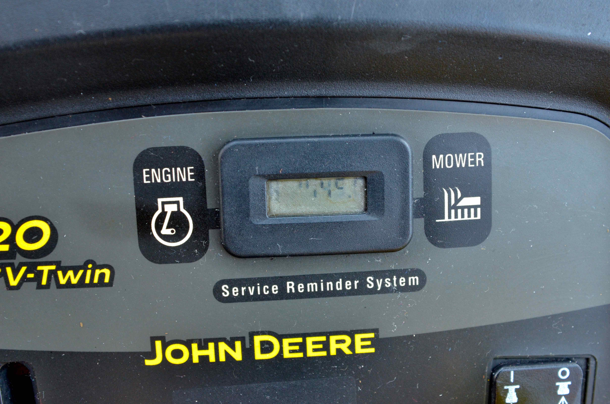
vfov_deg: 31.8
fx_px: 710
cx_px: 305
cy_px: 202
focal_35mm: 42
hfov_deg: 46.5
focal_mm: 28
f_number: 5
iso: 800
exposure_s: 1/50
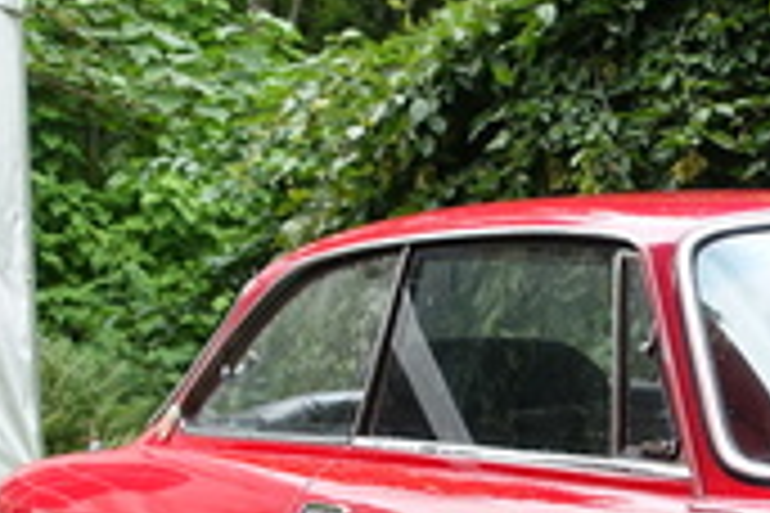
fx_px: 2181
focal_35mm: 102
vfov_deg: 12.8
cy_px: 738
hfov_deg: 18.2
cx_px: 1085
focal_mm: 10.81
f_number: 3.5
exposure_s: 1/80
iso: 125
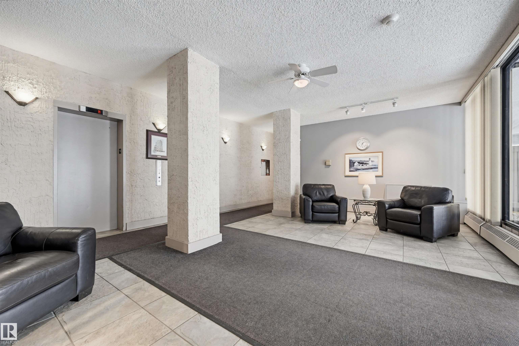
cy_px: 173
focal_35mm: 14
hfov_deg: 104.3
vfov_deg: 81.2
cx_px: 260
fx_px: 202
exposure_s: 1/5
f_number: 8
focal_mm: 14
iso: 400
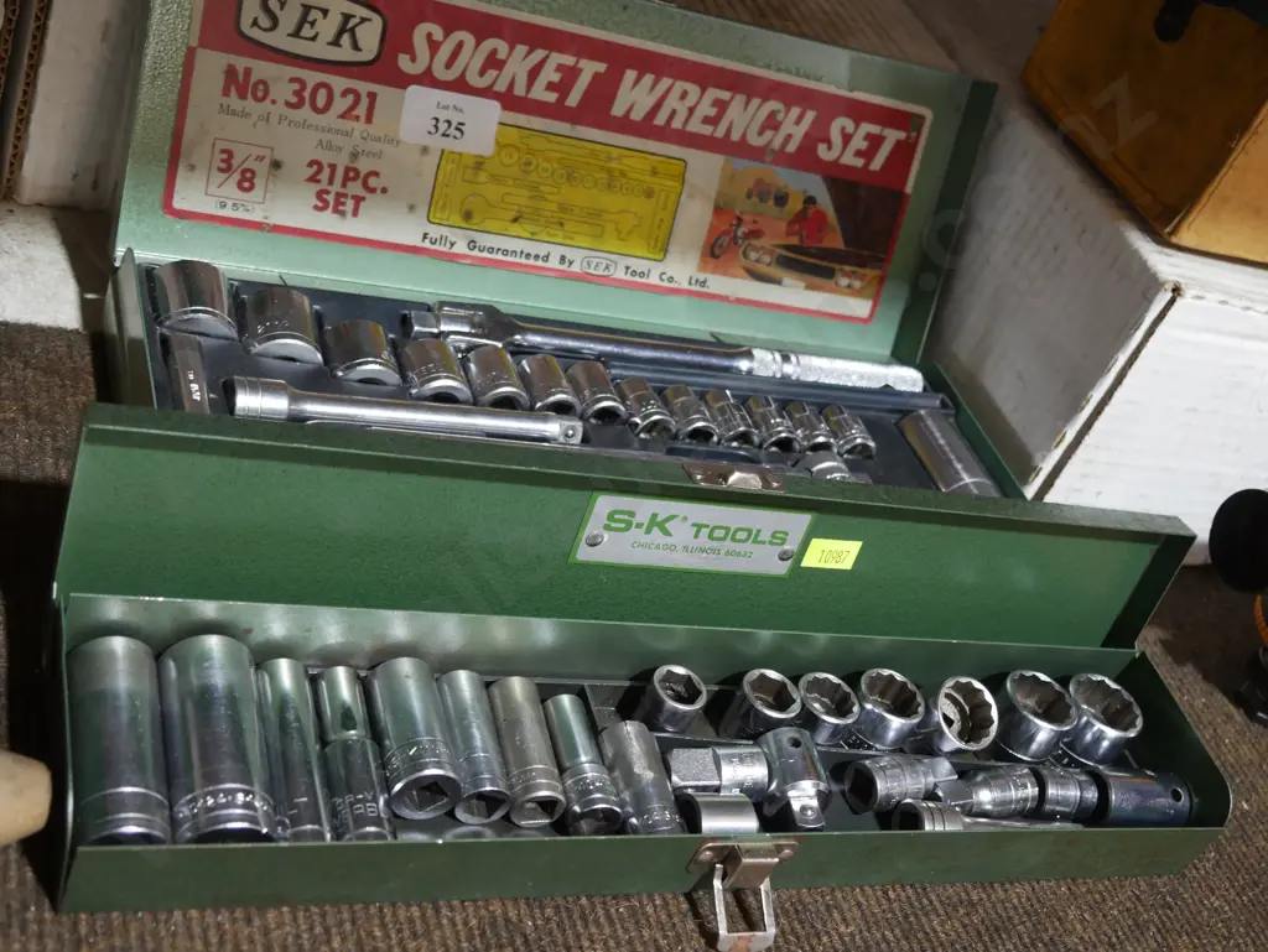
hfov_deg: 42.9
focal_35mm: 44
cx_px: 634
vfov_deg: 32.9
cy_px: 476
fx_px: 1612
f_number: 4.7
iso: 800
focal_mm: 22
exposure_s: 1/60
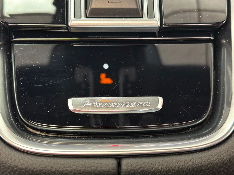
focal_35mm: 48
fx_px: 324
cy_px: 88
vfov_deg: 30.3
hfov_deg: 39.7
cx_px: 117
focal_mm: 6.86
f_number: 1.78
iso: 640
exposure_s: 1/40
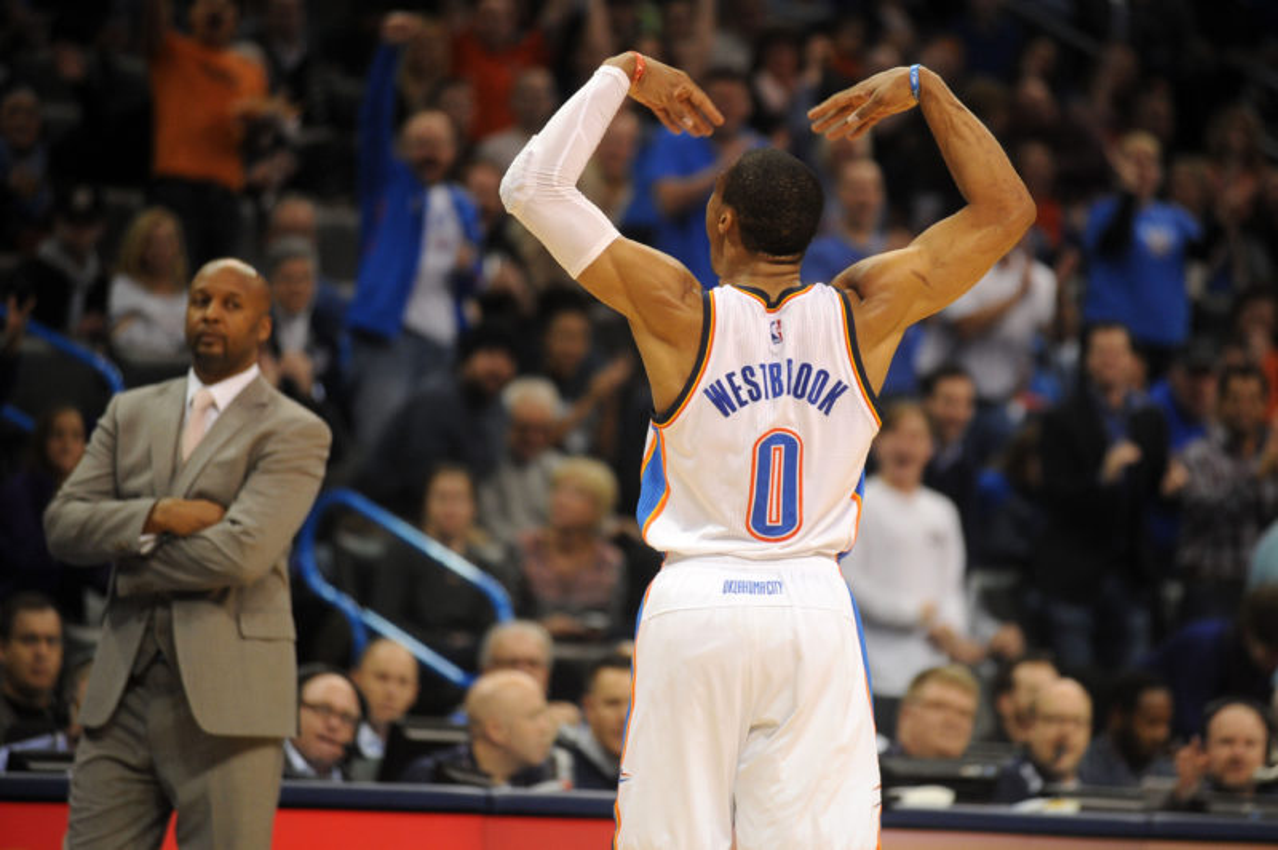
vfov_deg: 6.9
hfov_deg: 10.3
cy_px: 425
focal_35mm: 200
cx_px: 639
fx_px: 7094
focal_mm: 200
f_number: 2.8
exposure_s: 1/640
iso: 2000
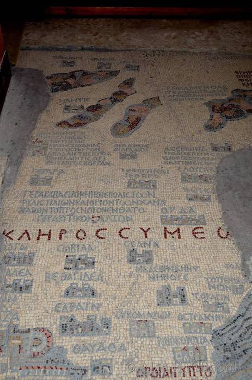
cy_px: 190
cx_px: 126
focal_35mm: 36
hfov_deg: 36.7
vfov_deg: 53.2
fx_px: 380
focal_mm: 24
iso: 100
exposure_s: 1/100
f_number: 3.8
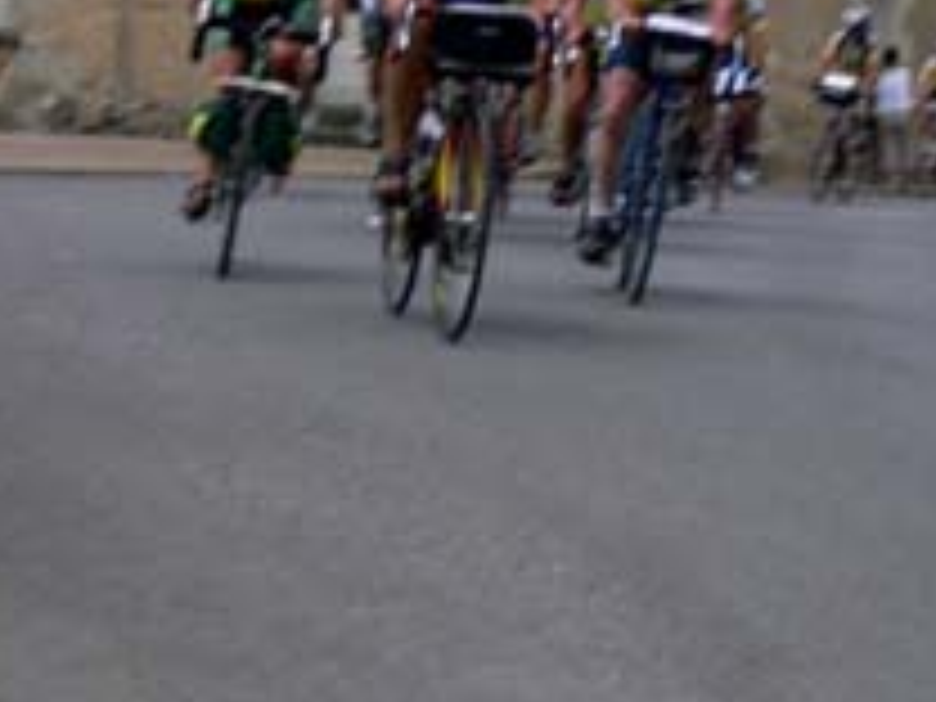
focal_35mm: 142
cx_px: 770
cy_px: 94
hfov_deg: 13.8
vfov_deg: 10.4
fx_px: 3840
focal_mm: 12.3
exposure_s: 1/100
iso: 80
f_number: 8.5
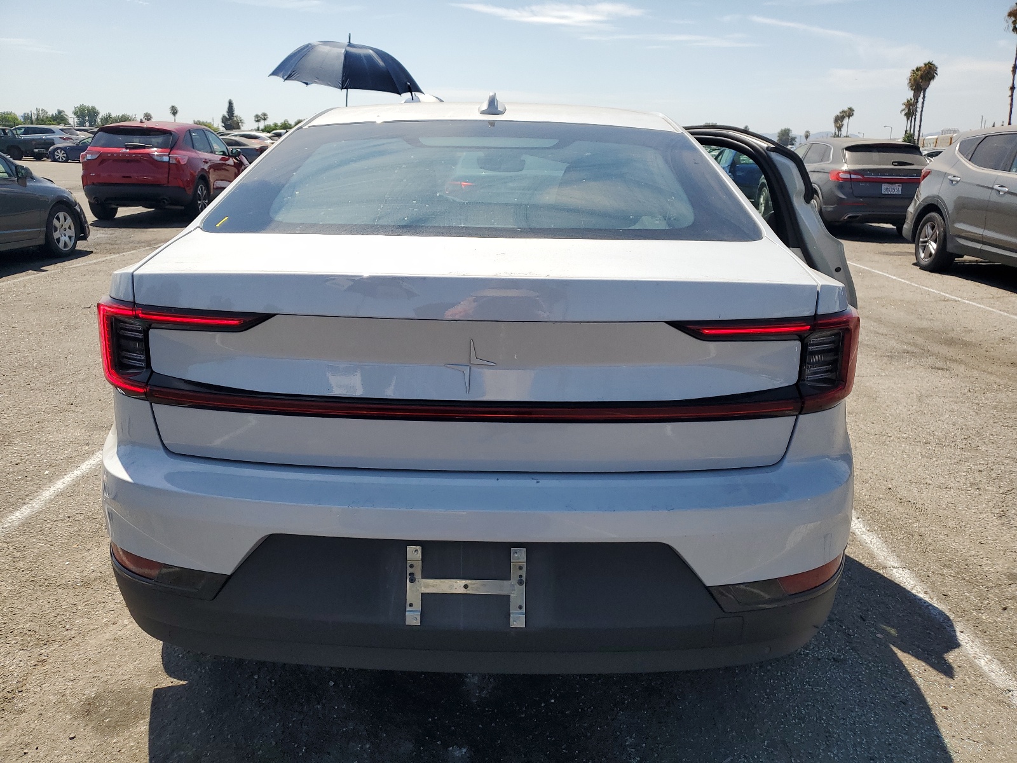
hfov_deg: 67.3
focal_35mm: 26
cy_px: 382
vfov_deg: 53.1
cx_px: 508
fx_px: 764
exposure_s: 1/3333
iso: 50
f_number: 1.5
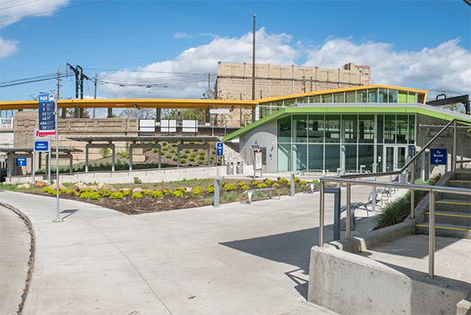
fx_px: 314
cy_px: 158
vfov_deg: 53.2
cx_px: 236
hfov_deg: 73.7
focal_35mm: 24
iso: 400
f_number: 22
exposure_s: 1/180
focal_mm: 24
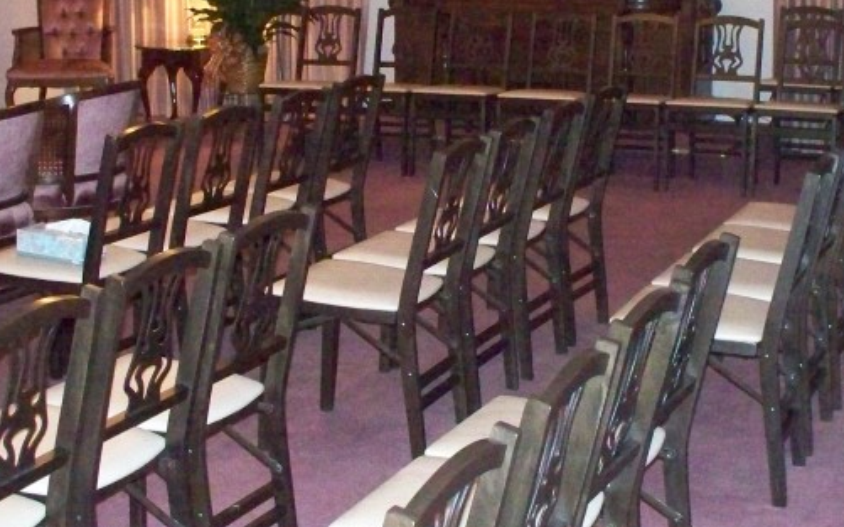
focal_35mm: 78
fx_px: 1794
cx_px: 438
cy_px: 175
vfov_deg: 16.7
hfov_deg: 26.5
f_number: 2.8
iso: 1600
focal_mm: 7.54
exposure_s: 1/125
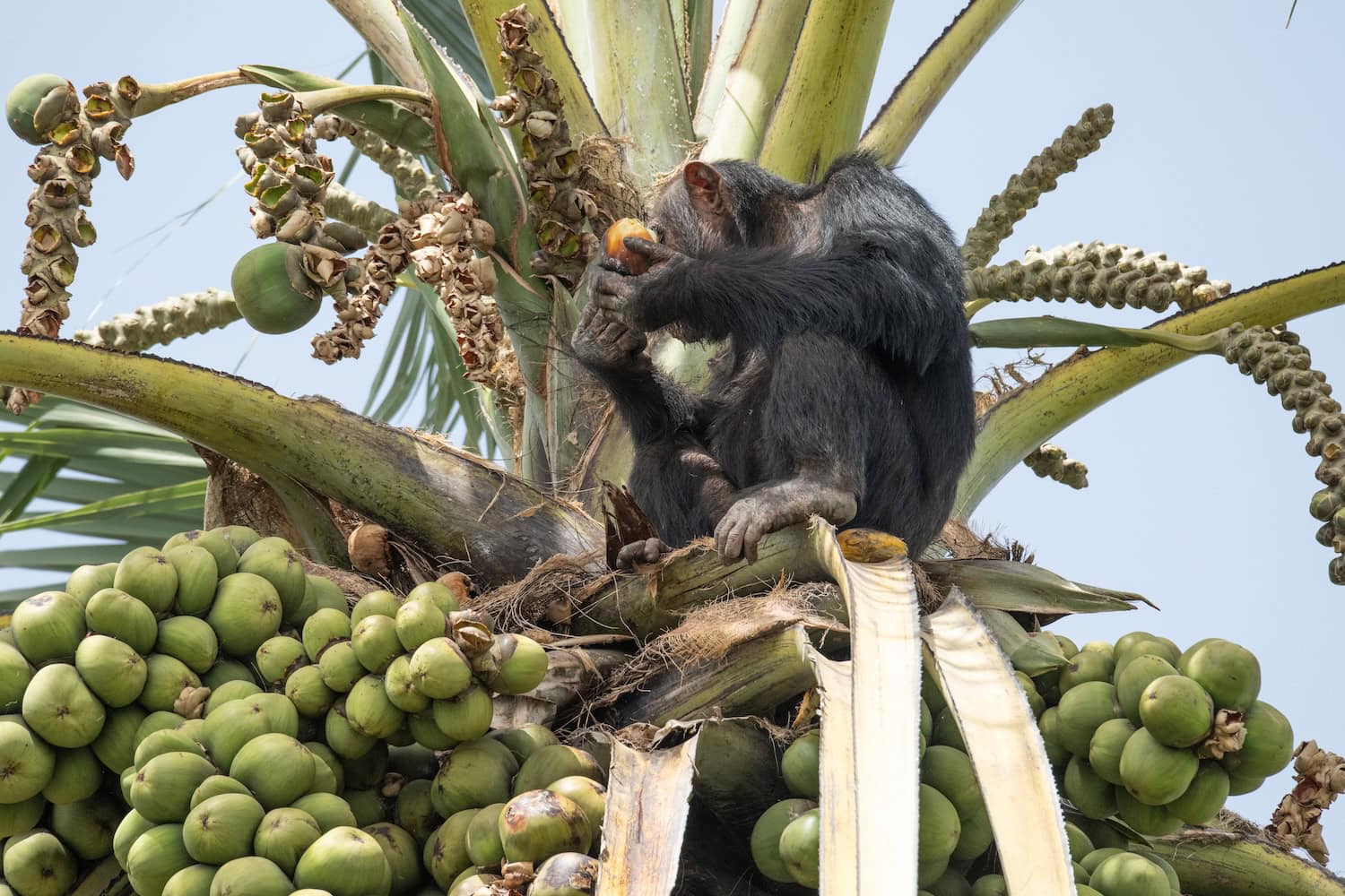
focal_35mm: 600
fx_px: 22415
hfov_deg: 3.4
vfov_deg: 2.3
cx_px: 672
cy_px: 448
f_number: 9
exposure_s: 1/1250
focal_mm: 600
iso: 1250
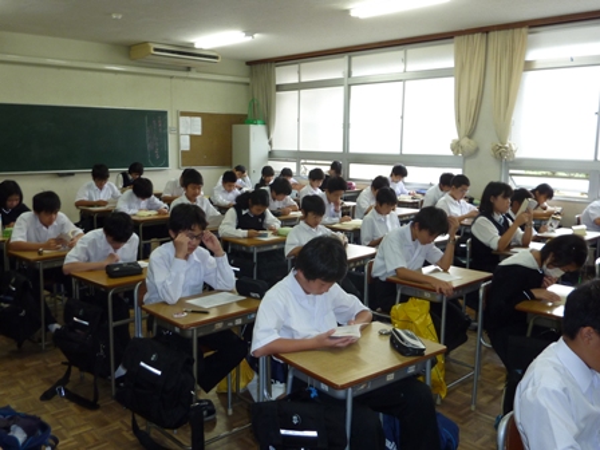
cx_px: 300
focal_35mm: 30
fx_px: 520
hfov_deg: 60.0
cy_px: 225
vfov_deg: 46.8
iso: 125
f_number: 3.3
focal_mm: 4.1
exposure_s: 1/30
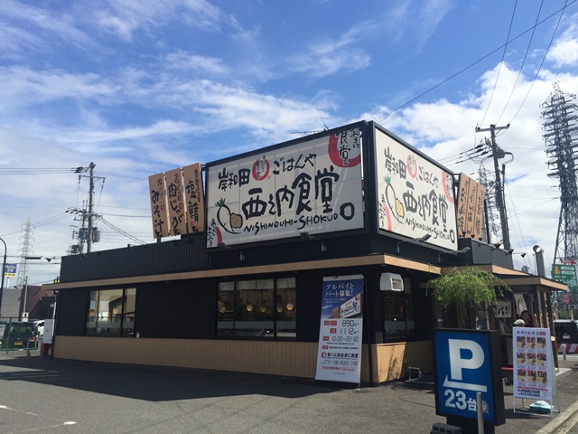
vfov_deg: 48.2
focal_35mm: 29
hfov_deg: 61.7
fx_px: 484
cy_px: 217
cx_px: 289
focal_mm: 4.15
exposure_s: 1/4405
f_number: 2.2
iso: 32
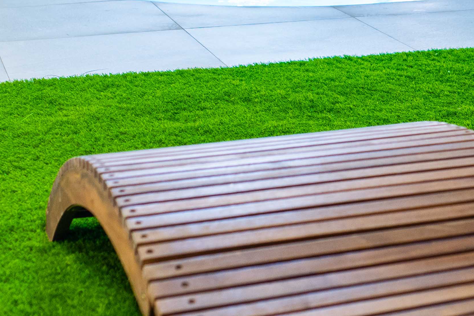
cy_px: -37
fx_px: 1145
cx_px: 386
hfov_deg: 23.0
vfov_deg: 15.3
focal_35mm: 87
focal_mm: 24
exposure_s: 1/10
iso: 400
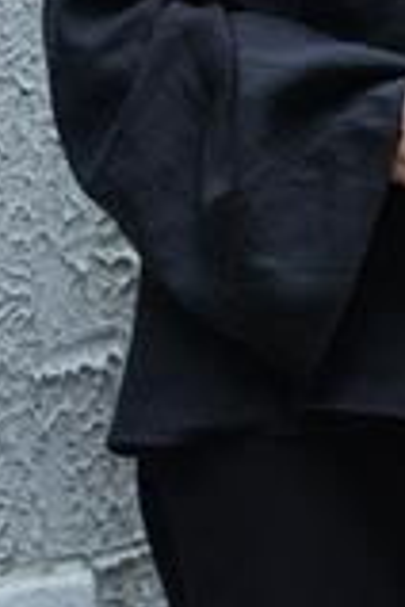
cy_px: -145
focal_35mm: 292
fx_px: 4927
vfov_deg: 7.0
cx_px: 409
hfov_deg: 4.7
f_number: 5
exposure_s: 1/100
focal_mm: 100
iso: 400
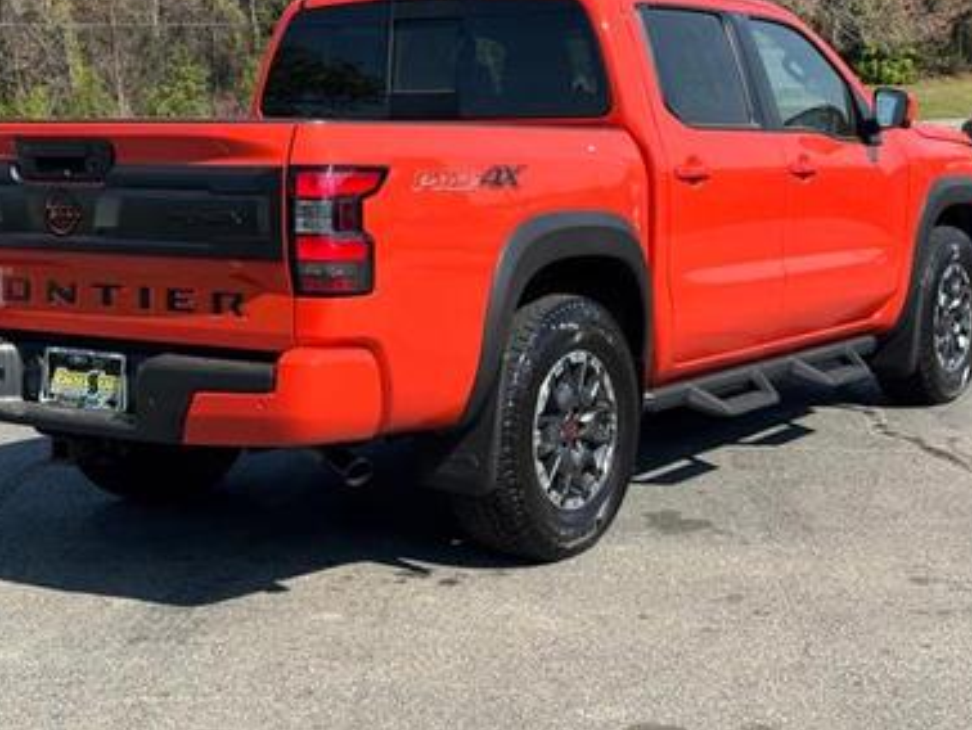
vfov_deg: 22.9
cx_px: 424
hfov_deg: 30.2
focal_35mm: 64
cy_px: 280
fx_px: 1798
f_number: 1.78
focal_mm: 6.76
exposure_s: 1/2331
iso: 64
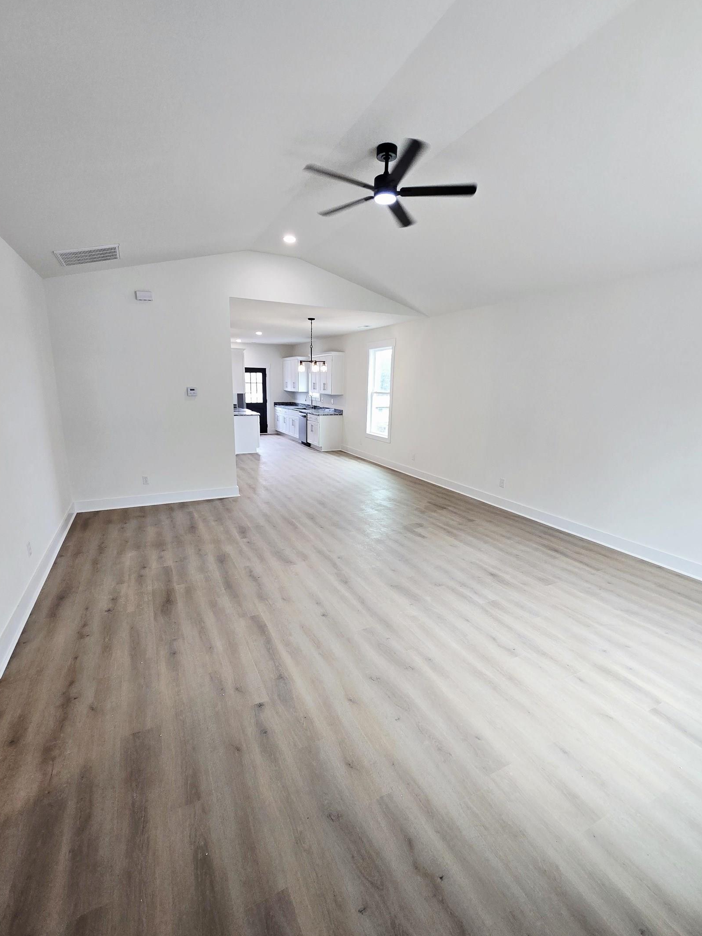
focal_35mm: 14
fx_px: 378
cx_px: 344
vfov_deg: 102.0
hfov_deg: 85.7
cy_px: 484
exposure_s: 1/60.2
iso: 80
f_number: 2.2
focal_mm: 2.2
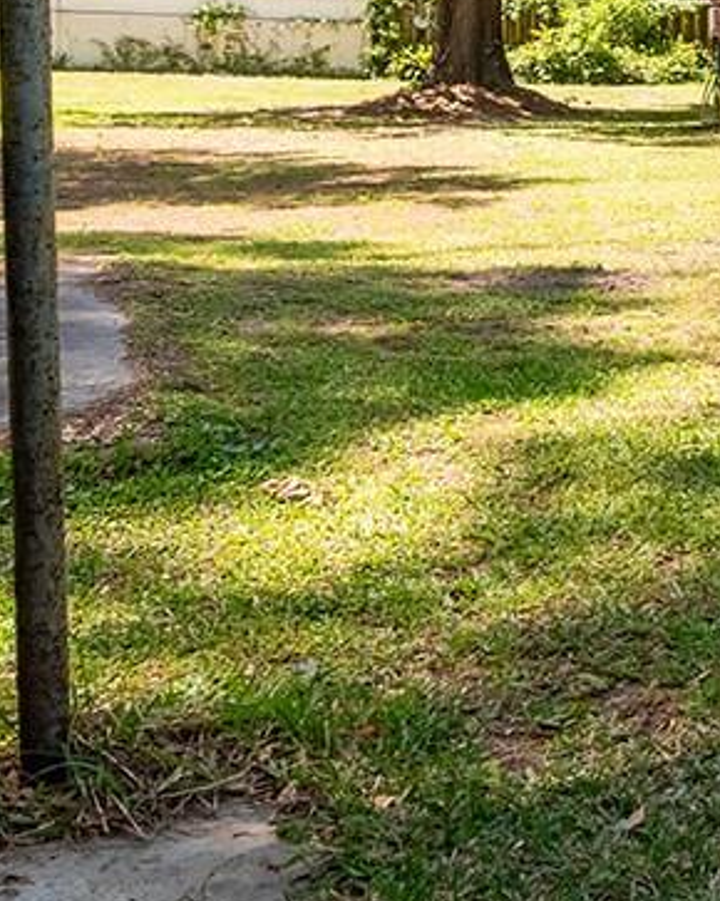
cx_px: 1366
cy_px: 176
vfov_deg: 31.6
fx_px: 1546
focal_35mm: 58
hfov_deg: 18.8
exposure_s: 1/2000
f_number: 8
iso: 200
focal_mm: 14
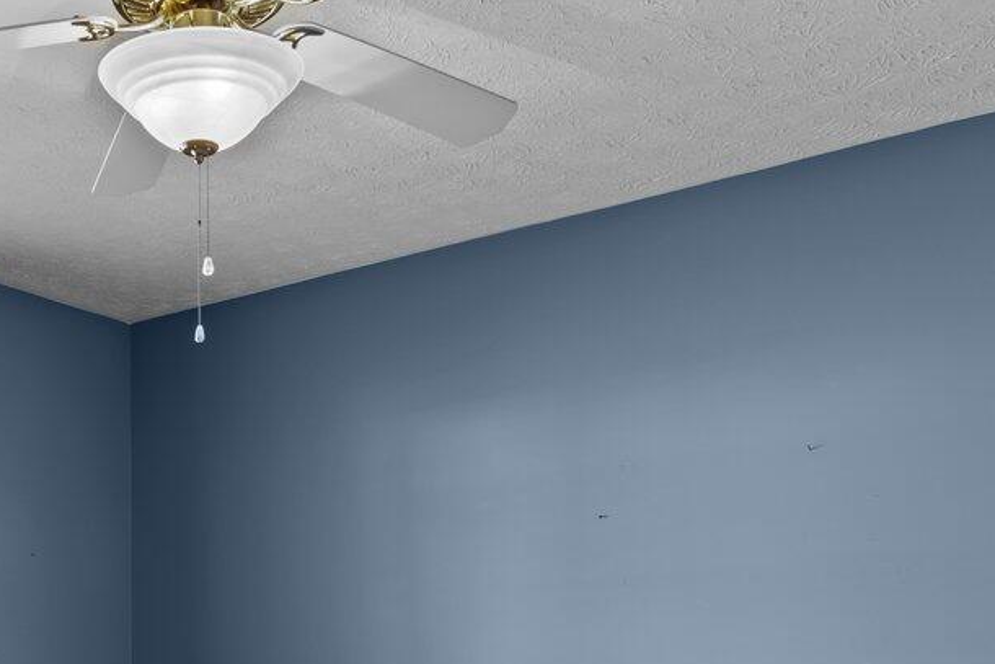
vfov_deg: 26.5
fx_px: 1299
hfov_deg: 39.3
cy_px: 719
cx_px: 122
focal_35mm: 47
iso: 160
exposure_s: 1/1.67
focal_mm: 14
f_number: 9
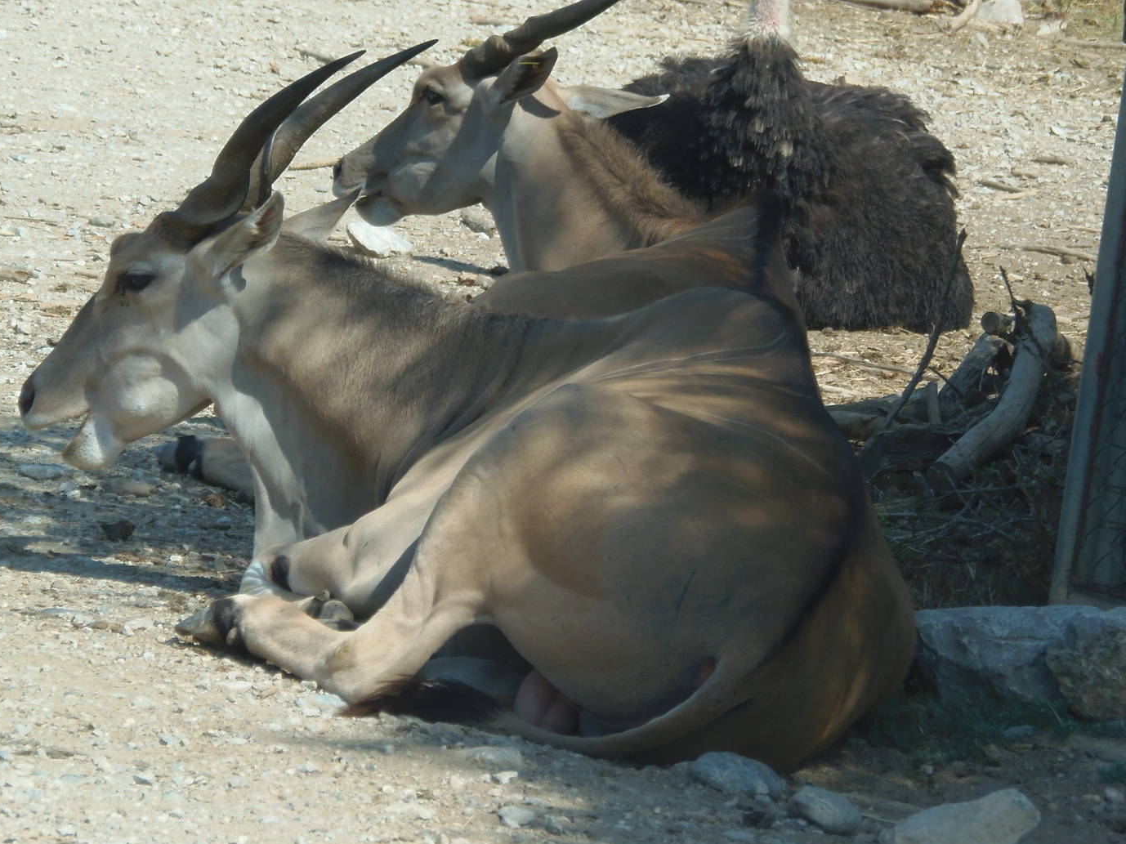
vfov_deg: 4.6
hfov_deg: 6.1
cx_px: 485
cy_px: 404
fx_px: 10537
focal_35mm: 324
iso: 64
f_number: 5.2
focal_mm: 51.7
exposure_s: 1/200
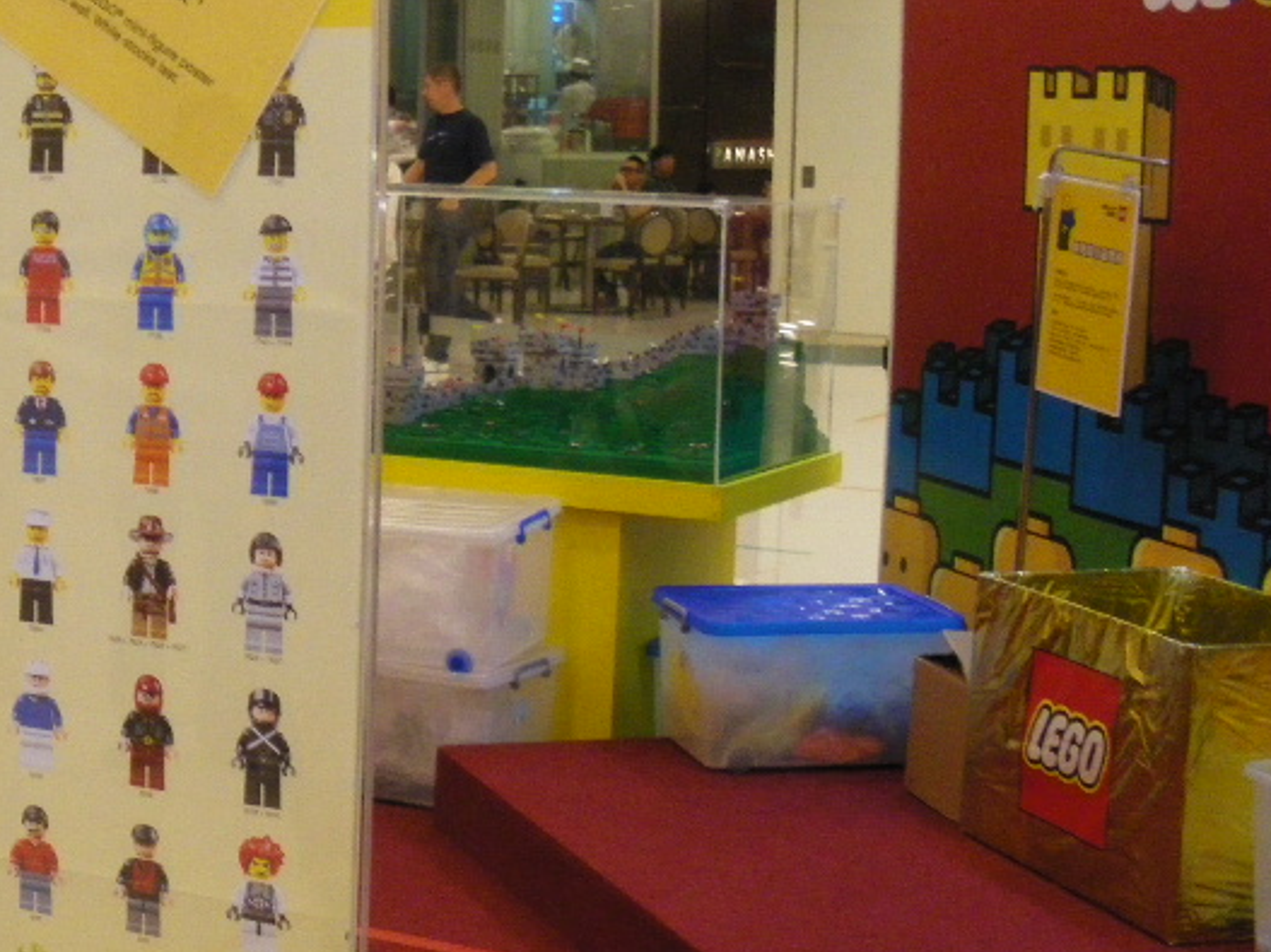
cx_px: 135
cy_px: 400
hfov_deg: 26.9
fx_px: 2570
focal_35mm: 70
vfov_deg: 21.0
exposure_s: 1/50
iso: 400
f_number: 3.5
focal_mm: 6.3
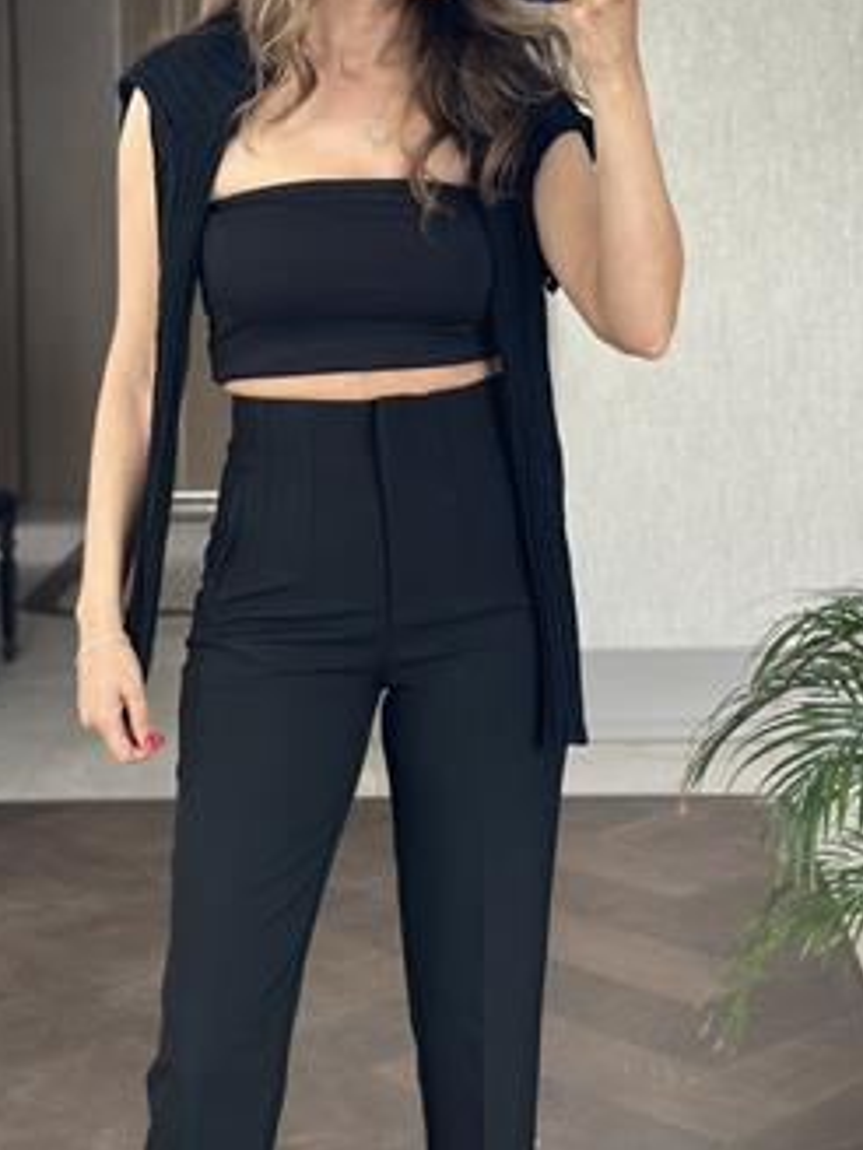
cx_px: 365
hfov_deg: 19.9
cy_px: 417
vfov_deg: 26.2
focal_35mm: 74
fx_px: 2460
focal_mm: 6.86
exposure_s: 1/60
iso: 160
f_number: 1.78
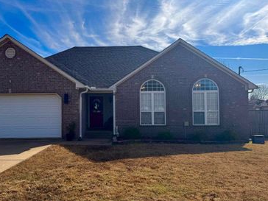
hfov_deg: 54.9
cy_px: 102
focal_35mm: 33
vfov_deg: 42.9
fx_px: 255
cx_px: 107
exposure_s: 1/7937
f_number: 1.78
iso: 80
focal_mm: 6.76
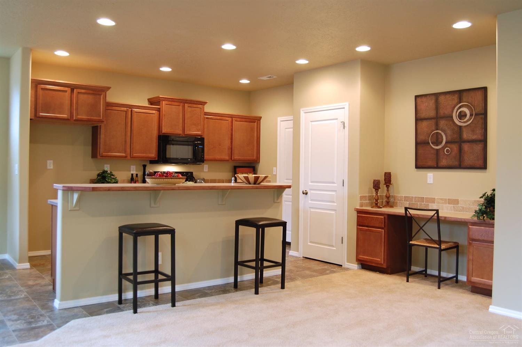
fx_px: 478
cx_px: 261
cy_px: 174
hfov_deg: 57.3
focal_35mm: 33
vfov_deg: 39.9
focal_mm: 22
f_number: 4.5
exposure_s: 1/5
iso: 200
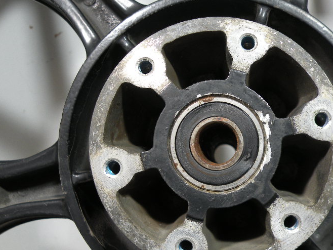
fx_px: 404
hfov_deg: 44.1
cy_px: 145
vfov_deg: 34.3
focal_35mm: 42
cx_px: 224
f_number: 2.8
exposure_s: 1/60
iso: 76
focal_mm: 4.7
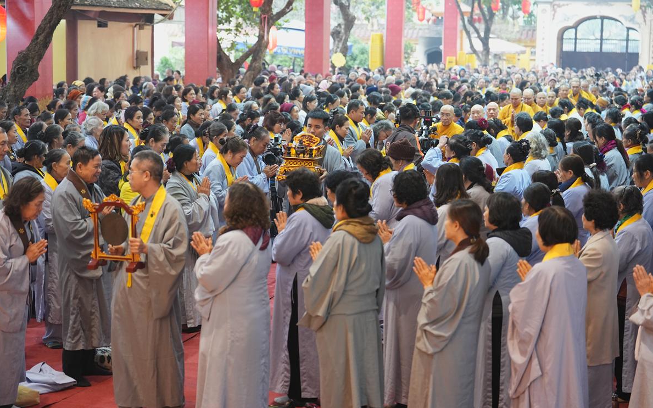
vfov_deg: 18.1
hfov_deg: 28.6
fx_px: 1281
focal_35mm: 72
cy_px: 202
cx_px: 326
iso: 3200
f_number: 2.8
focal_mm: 70
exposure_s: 1/100
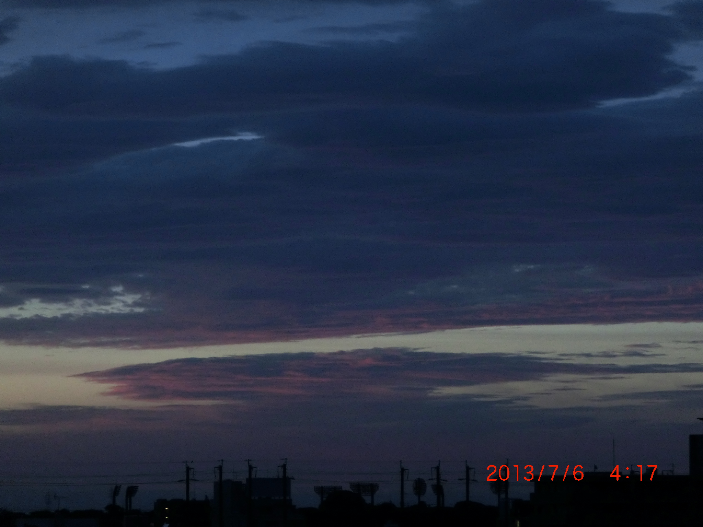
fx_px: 4062
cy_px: 264
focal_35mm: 200
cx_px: 352
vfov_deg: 7.4
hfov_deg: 9.9
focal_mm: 35.34
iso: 400
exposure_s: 1/60
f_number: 5.8
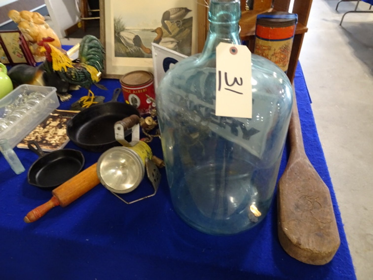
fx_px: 259
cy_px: 140
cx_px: 186
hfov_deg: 71.6
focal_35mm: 24
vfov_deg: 56.8
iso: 800
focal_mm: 4.1
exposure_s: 1/30
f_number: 3.5
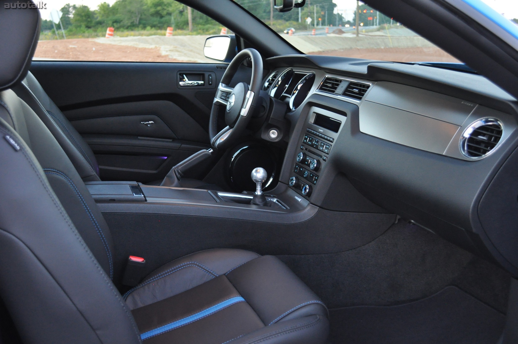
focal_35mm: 39
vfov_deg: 34.1
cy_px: 172
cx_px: 259
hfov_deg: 49.6
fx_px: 561
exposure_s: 1/30
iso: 1400
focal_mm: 26
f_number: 4.2
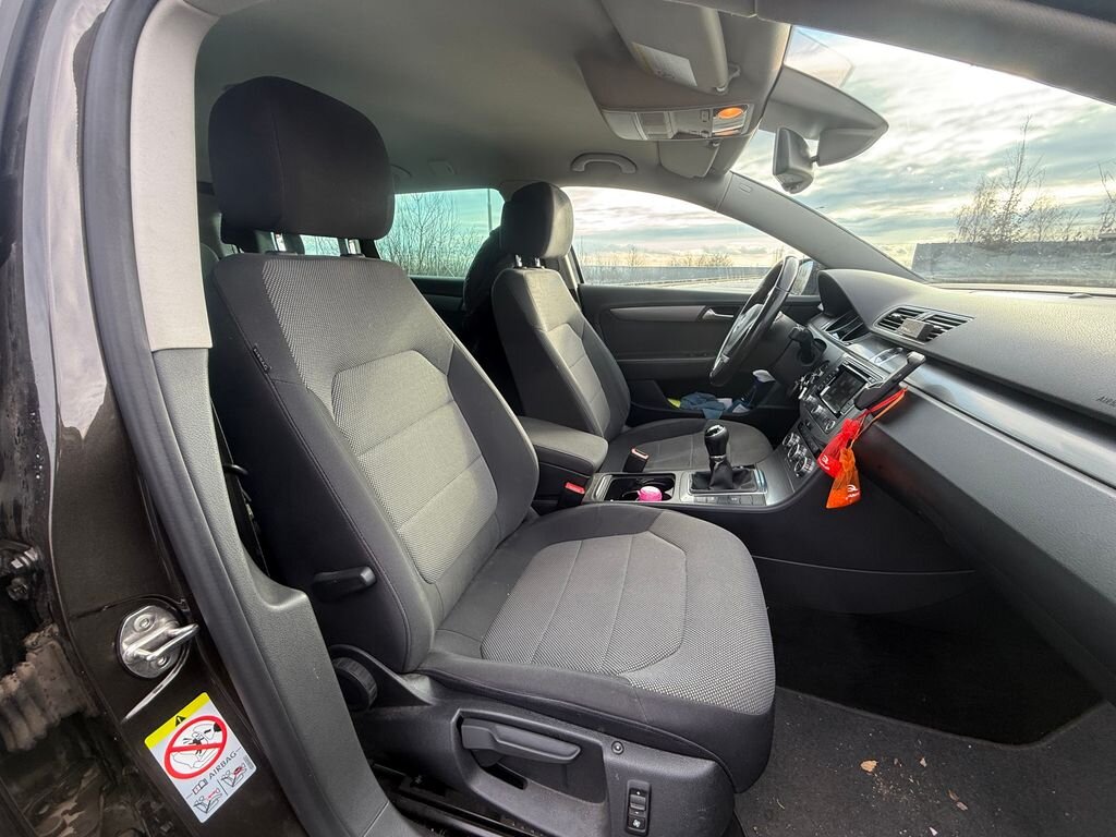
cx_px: 558
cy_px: 418
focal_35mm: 14
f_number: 2.2
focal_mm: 2.22
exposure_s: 1/99
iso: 64
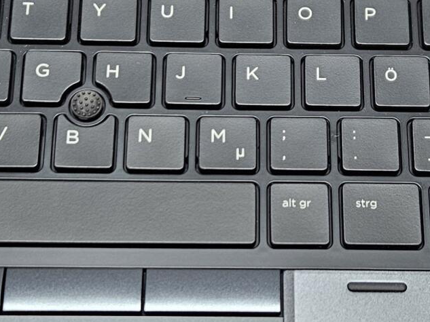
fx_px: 1155
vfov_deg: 15.9
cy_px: 140
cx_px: 275
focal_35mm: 93
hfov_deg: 21.0
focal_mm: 5.4
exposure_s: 1/50.3
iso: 64
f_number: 1.8
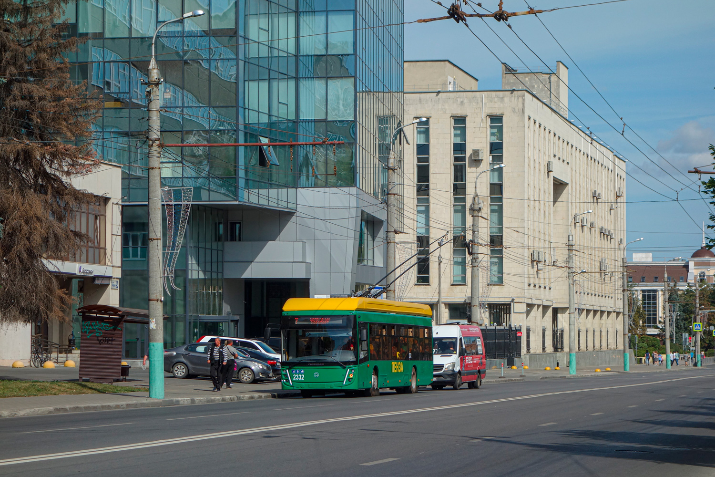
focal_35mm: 100
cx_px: 358
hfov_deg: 20.4
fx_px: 1986
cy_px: 238
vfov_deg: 13.7
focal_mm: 37.1
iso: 80
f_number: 7.1
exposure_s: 1/500
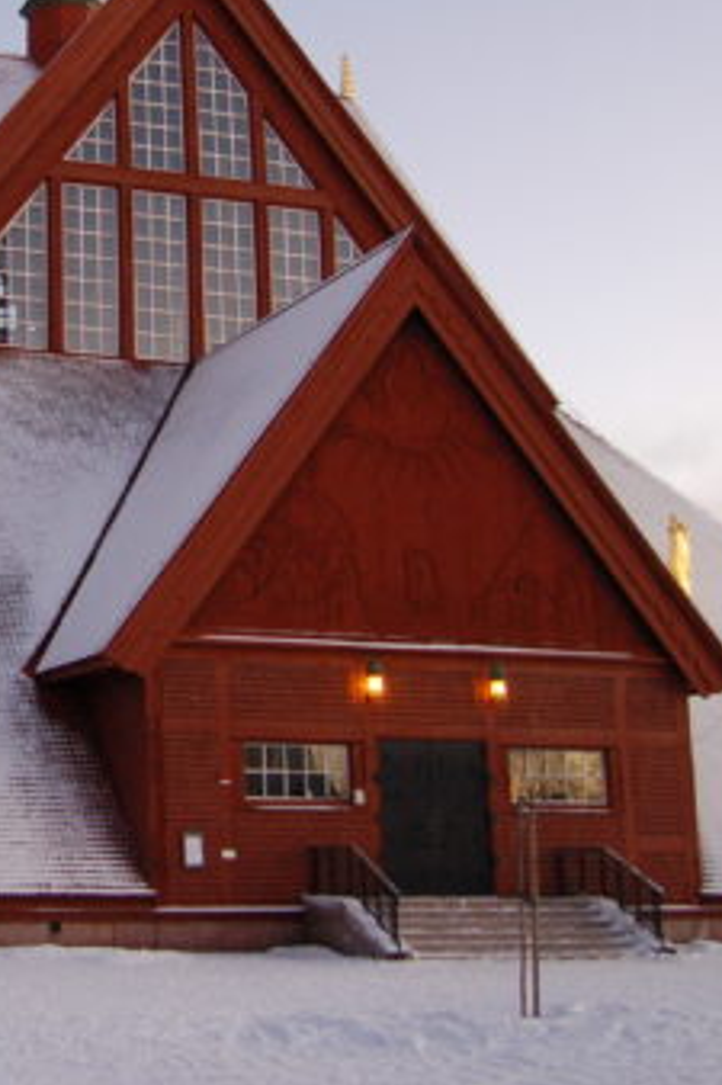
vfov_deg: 33.7
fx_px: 1778
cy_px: 371
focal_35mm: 59
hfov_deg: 21.6
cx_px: -99
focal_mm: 19
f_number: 3.5
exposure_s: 1/40
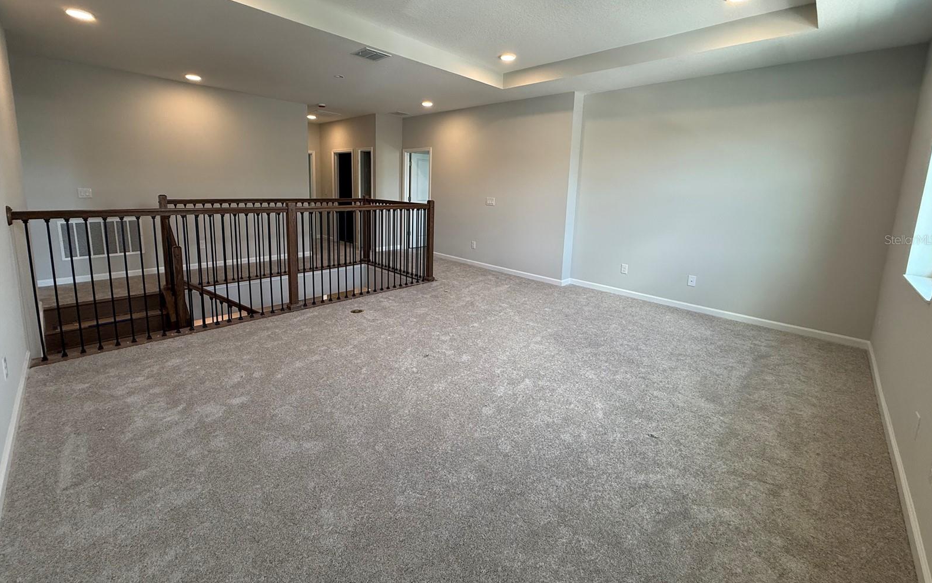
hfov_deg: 101.5
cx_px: 469
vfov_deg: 74.1
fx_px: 381
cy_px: 239
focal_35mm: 15
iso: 160
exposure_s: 1/120
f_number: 2.2
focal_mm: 2.22
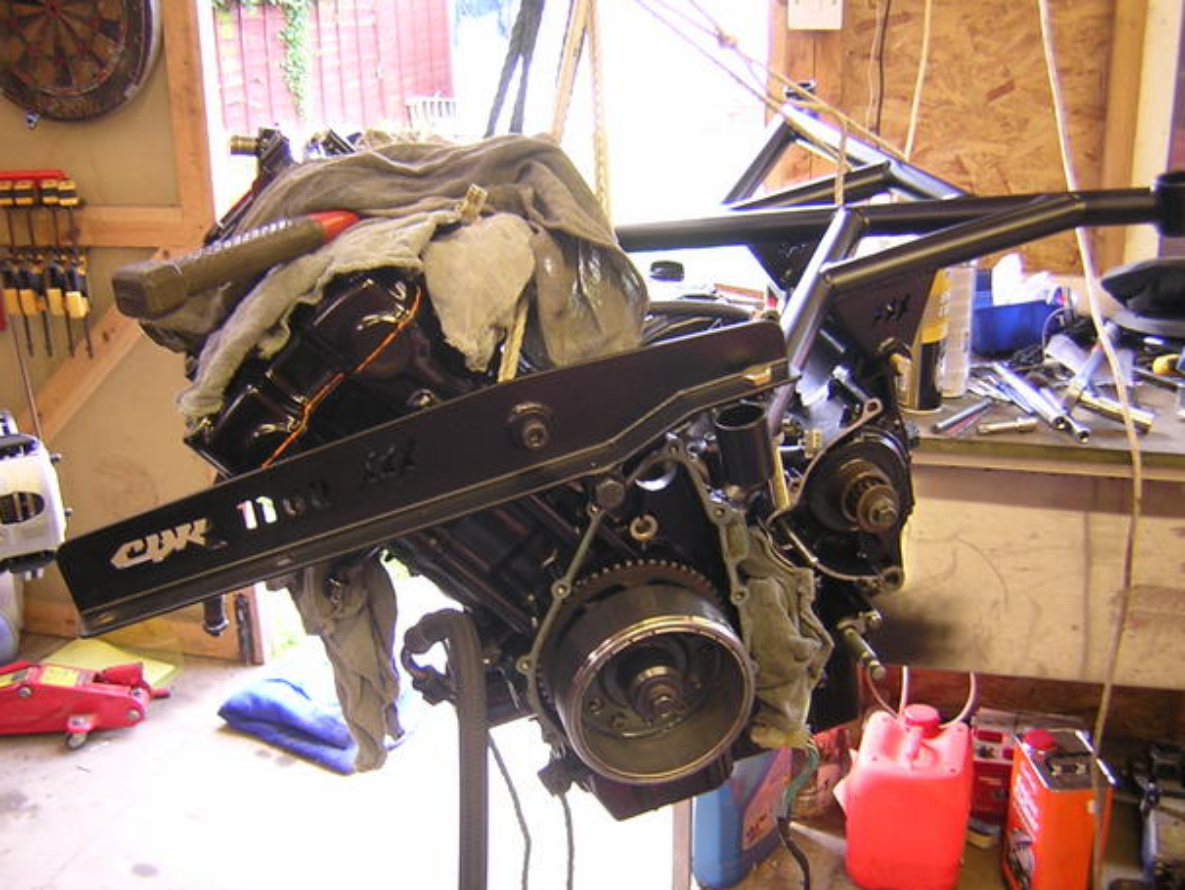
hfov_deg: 49.0
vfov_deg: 37.7
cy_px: 464
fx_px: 1301
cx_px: 591
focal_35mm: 38
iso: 100
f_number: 2.6
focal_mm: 4.7
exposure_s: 1/9.3
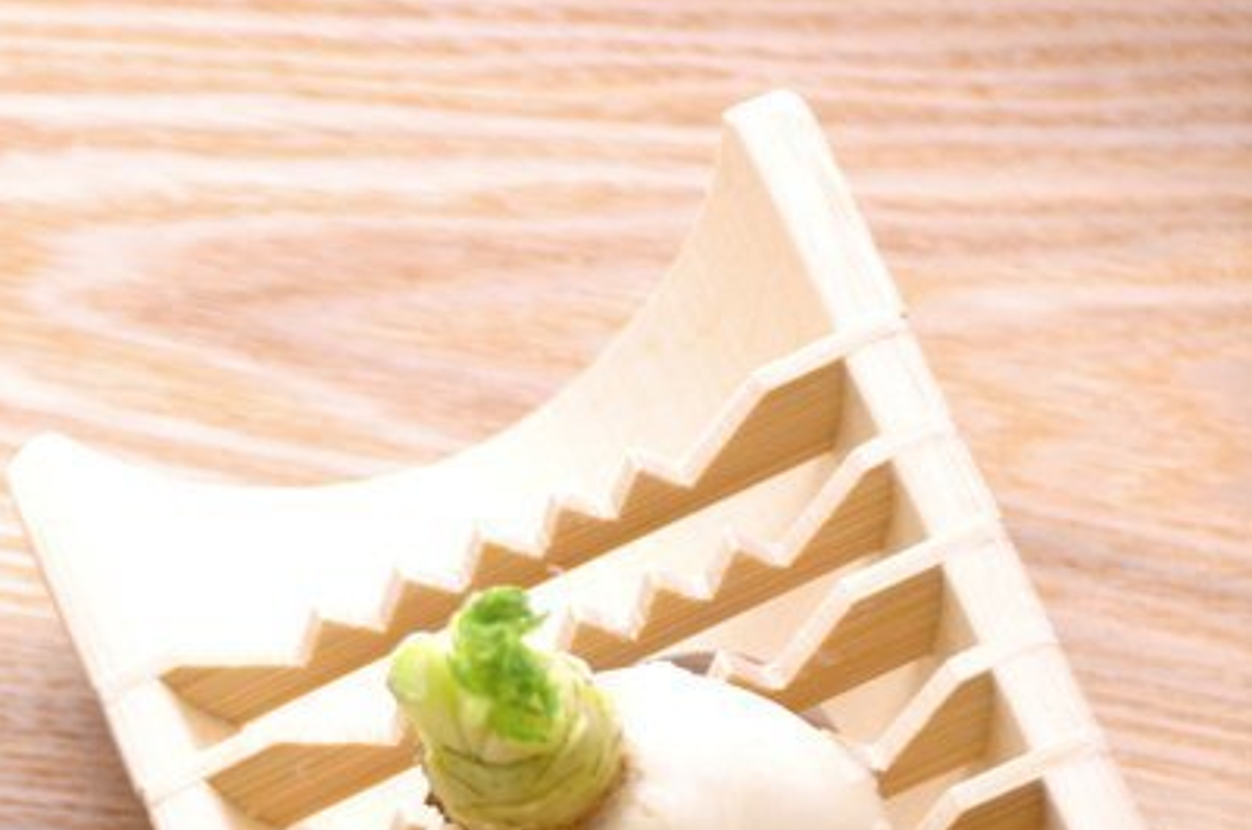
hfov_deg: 4.8
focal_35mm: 431
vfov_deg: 3.2
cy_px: 964
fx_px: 14965
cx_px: -78
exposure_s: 1/10
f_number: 5.3
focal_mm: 120
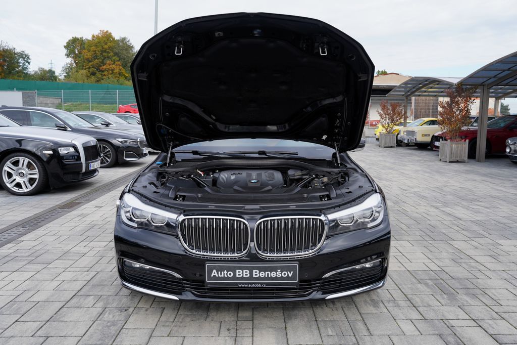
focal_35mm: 30
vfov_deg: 43.6
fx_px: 431
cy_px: 172
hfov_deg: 61.9
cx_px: 258
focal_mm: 30
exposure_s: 1/125
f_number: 6.3
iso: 100
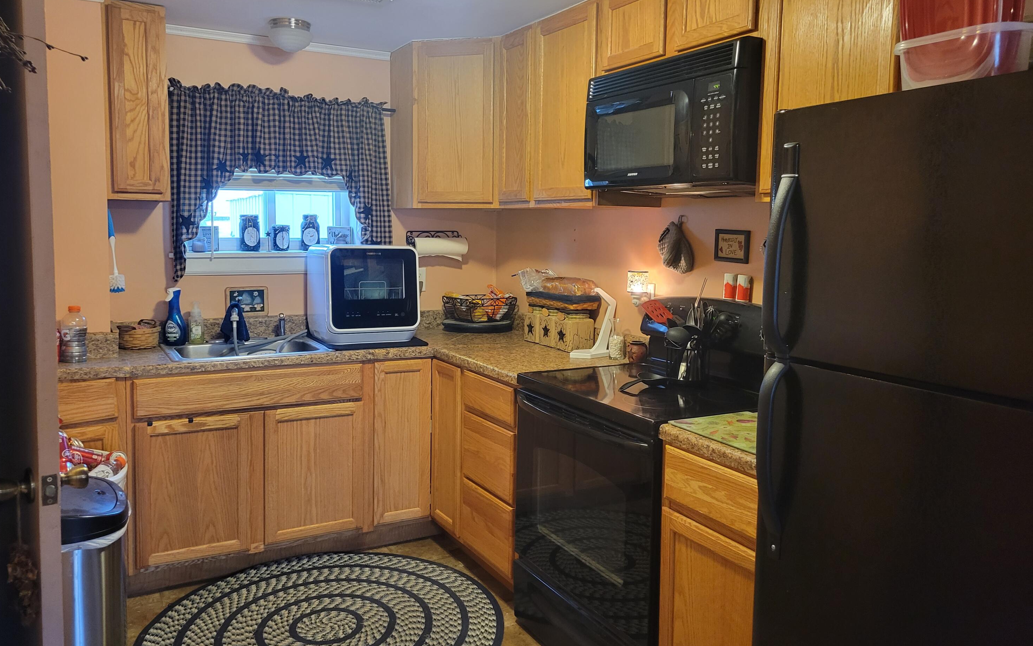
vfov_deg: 44.5
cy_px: 300
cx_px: 509
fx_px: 788
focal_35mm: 28
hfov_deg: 66.5
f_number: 1.8
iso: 400
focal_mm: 5.4
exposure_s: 1/40
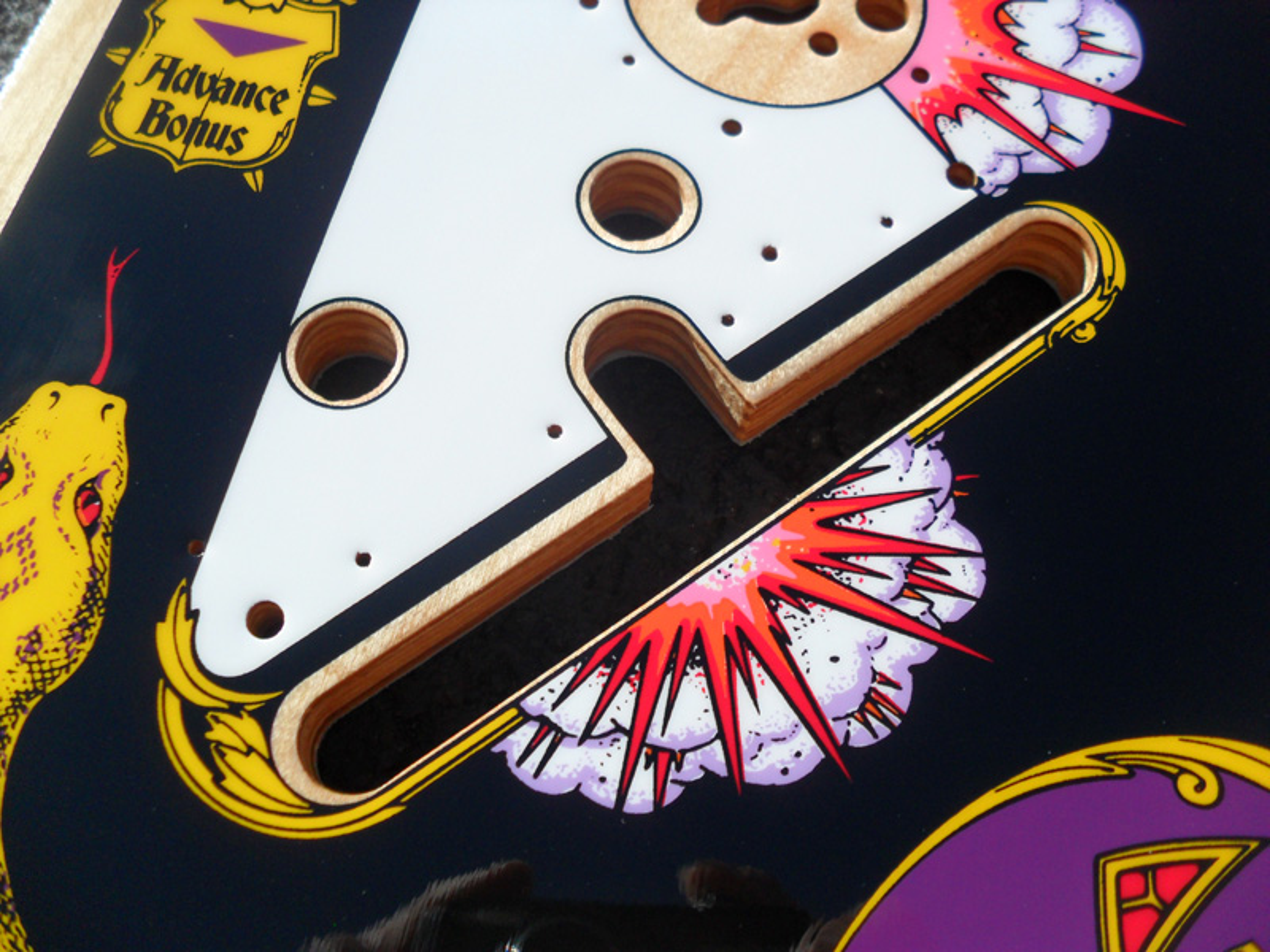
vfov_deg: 40.7
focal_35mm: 35
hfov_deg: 52.6
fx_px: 1284
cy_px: 476
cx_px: 635
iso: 80
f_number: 7.6
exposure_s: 1/250
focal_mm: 6.3
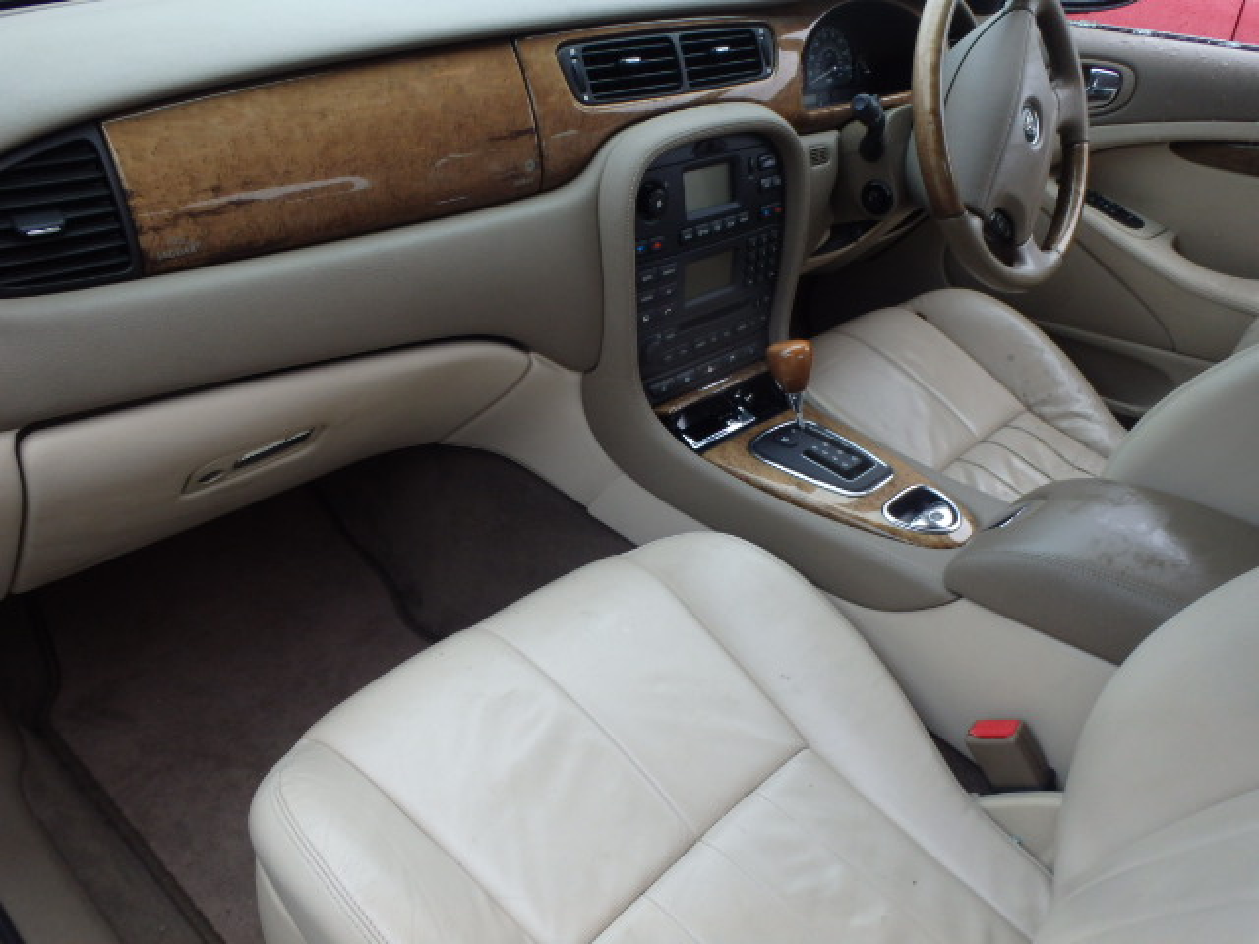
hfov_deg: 63.4
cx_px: 630
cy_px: 472
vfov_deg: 49.7
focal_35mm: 28
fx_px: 1018
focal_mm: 5
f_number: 3.9
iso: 200
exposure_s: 1/50
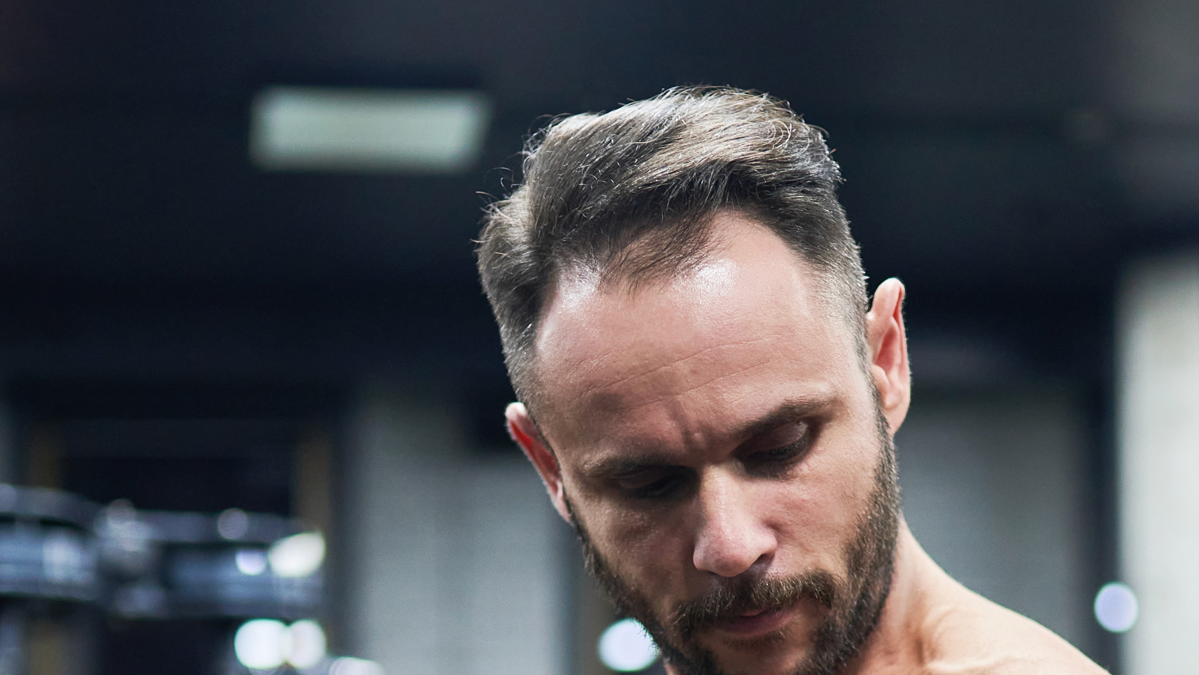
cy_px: 884
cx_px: 743
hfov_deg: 23.1
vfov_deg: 12.7
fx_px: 2925
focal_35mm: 92
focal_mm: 35
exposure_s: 1/100
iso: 640
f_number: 1.4
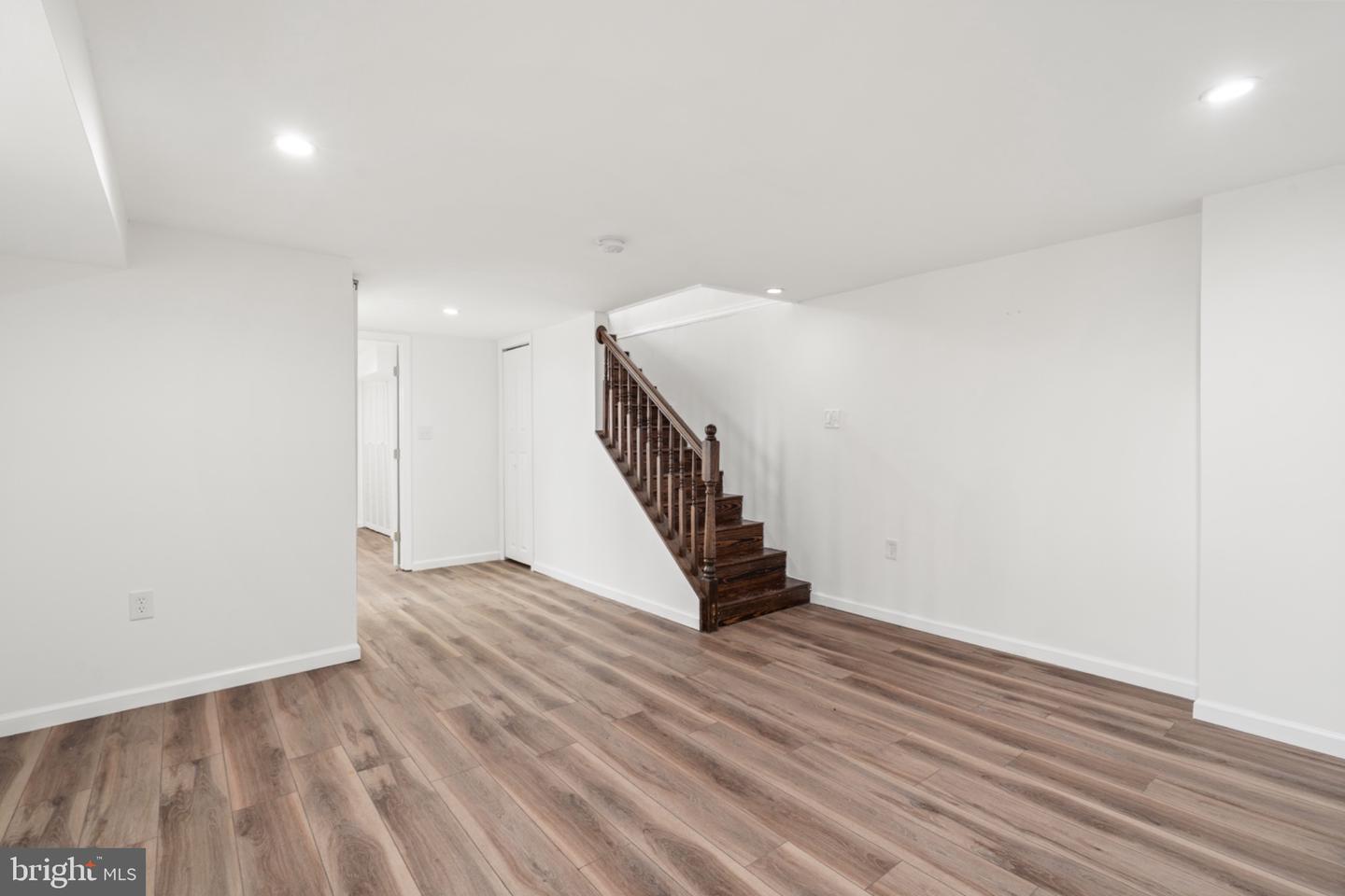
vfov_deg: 73.7
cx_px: 672
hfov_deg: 96.7
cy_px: 448
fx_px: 598
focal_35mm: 16
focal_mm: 16
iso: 500
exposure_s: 1/5
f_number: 8
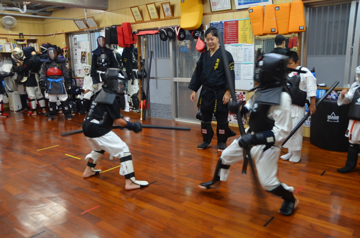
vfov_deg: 43.4
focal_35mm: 30
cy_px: 119
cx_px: 180
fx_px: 299
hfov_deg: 62.0
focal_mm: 20
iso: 800
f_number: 4
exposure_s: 1/60
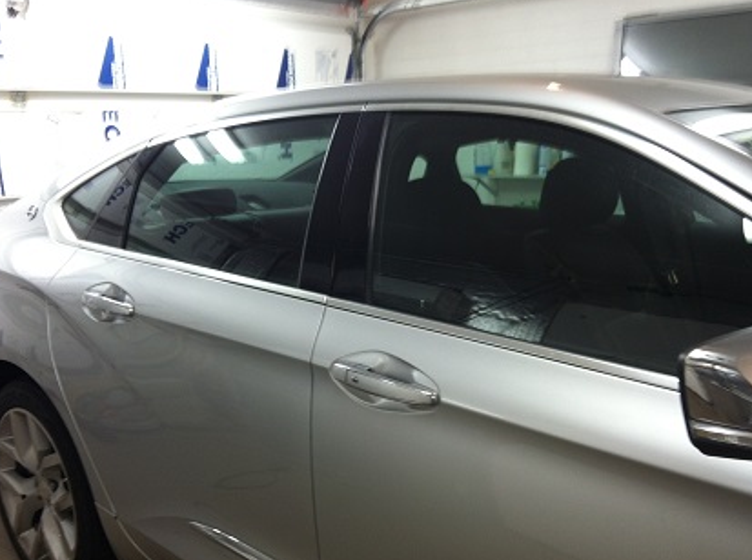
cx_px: 390
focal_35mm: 39
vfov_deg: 36.7
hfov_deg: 47.9
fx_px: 846
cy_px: 274
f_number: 2.8
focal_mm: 3.85
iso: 80
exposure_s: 1/15
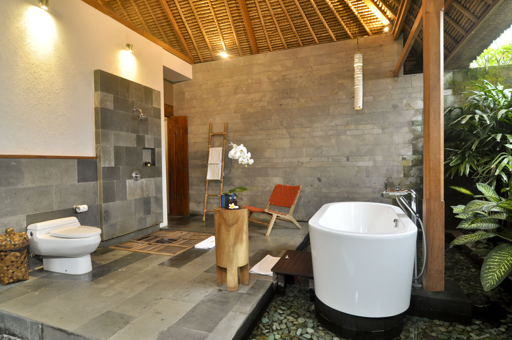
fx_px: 277
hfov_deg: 85.5
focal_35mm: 20
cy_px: 170
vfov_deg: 63.1
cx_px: 256
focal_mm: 13
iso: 400
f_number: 7.1
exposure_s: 1/2.5
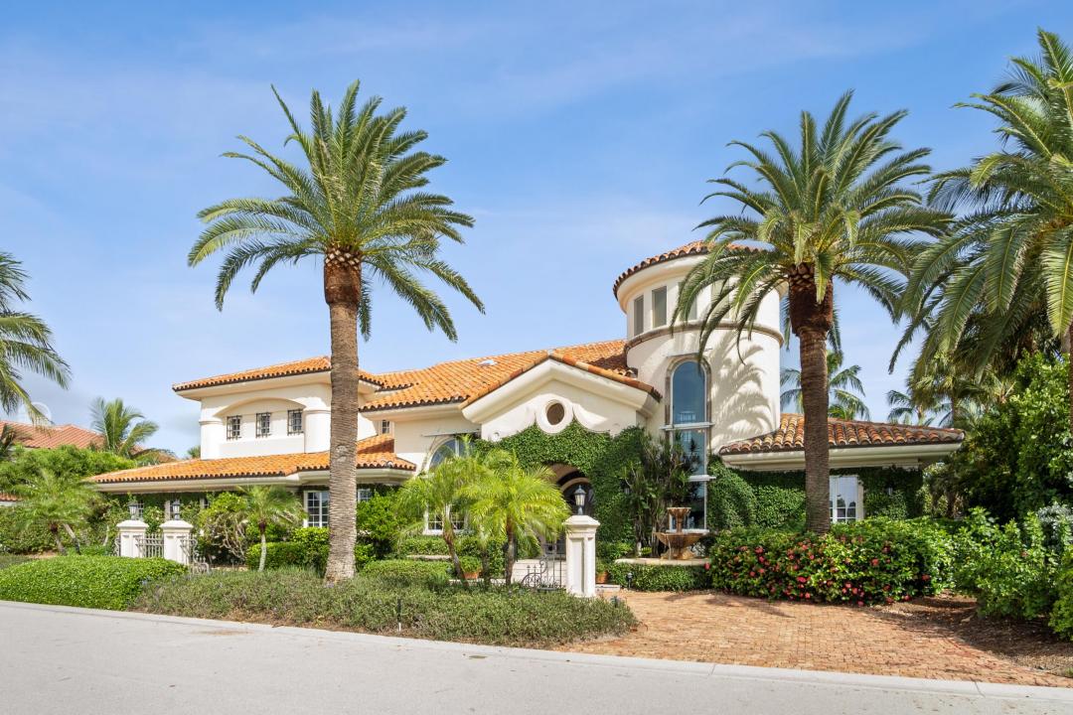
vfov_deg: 67.4
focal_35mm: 18
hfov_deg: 90.0
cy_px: 358
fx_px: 536
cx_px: 536
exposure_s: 1/160
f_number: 9
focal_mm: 12
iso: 200
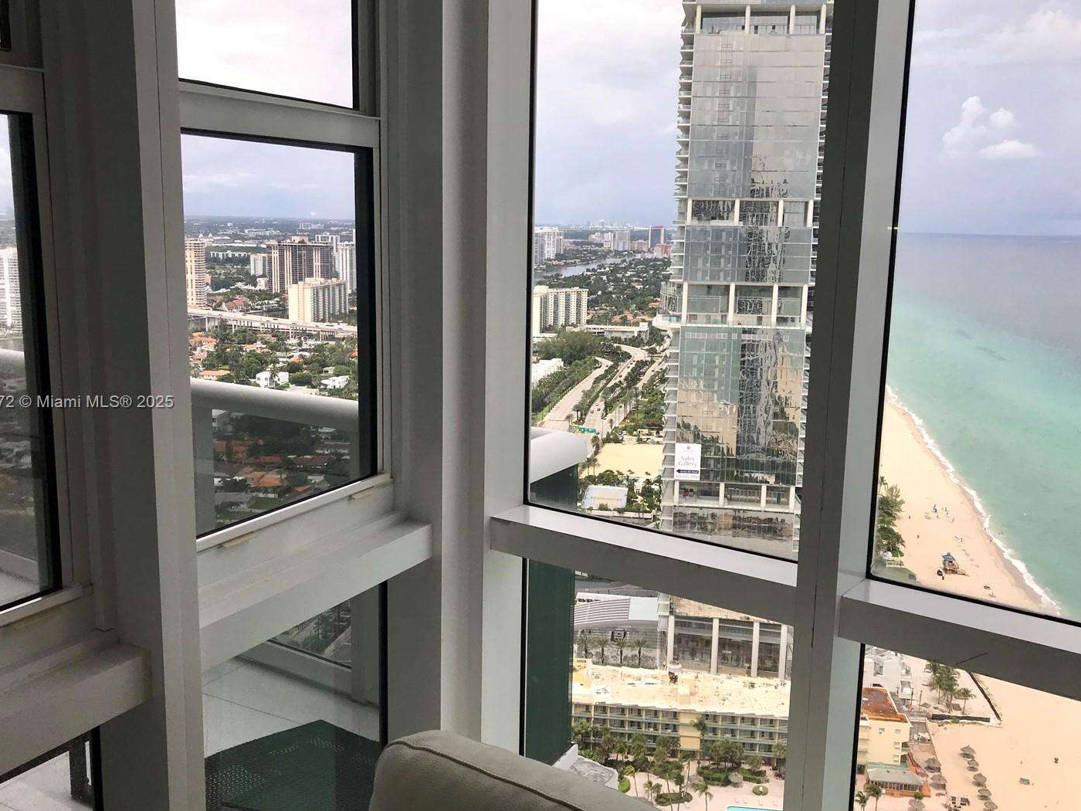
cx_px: 544
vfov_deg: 44.2
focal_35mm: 32
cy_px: 403
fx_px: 999
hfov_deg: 56.8
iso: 20
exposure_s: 1/1520
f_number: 1.8
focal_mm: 3.99
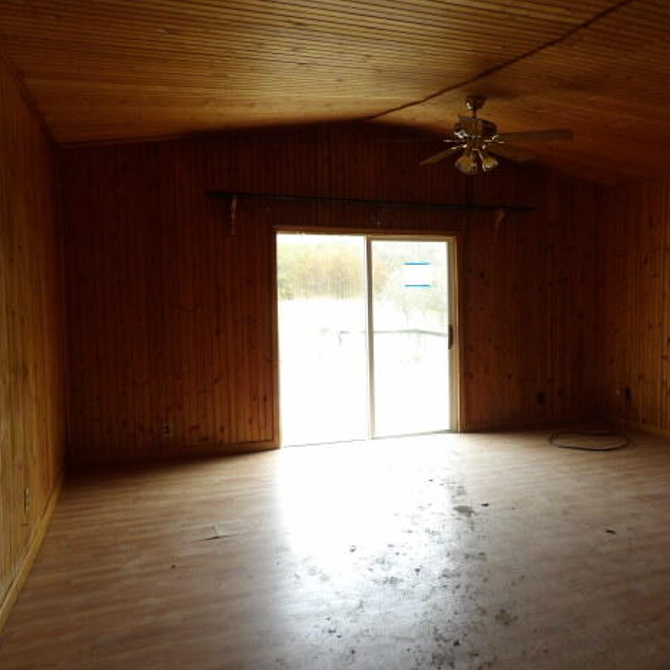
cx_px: 421
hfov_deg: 55.0
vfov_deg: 55.6
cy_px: 338
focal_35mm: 29
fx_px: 635
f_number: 3.2
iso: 100
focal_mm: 4.3
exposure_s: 1/38
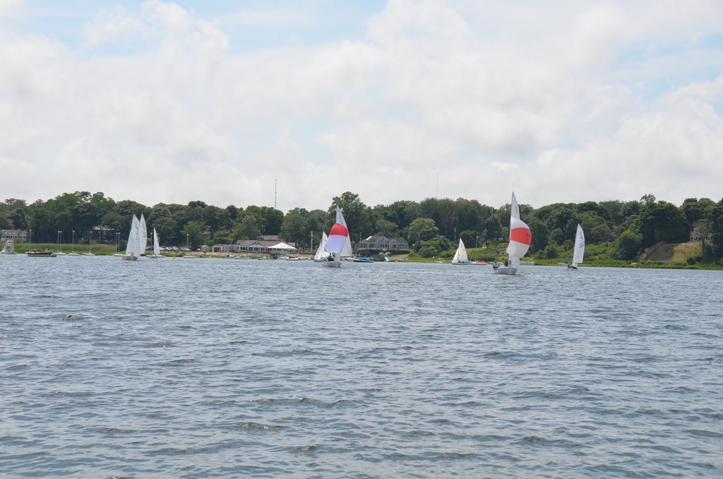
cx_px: 362
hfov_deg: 26.0
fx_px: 1563
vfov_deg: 17.4
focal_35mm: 78
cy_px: 240
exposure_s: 1/320
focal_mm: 52
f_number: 9
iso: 100
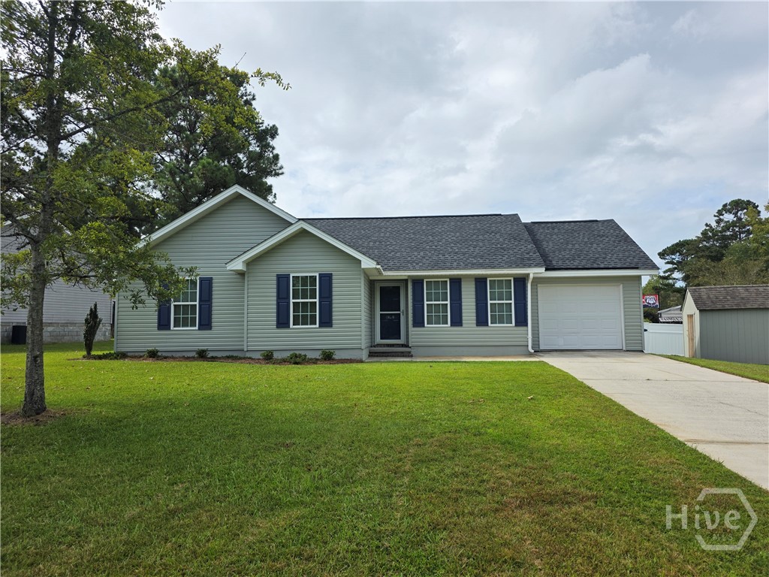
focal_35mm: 23
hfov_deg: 73.9
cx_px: 384
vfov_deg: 58.9
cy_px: 288
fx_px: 511
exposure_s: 1/5778
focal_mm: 6.3
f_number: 1.7
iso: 80
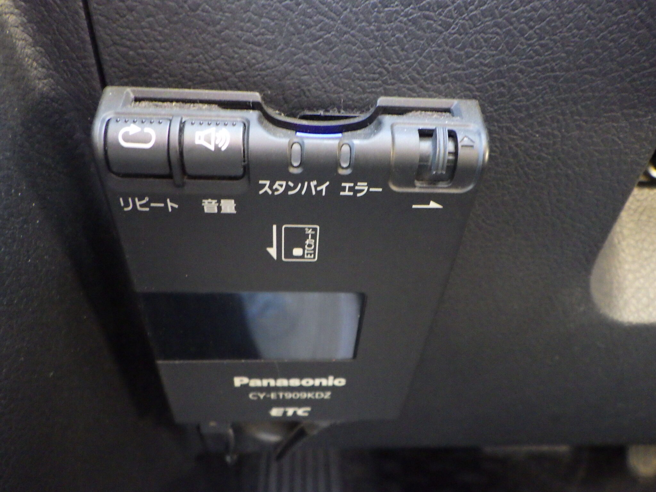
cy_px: 246
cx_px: 328
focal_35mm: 28
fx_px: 531
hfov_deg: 63.4
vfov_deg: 49.7
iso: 1600
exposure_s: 1/25
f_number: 3.5
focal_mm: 5
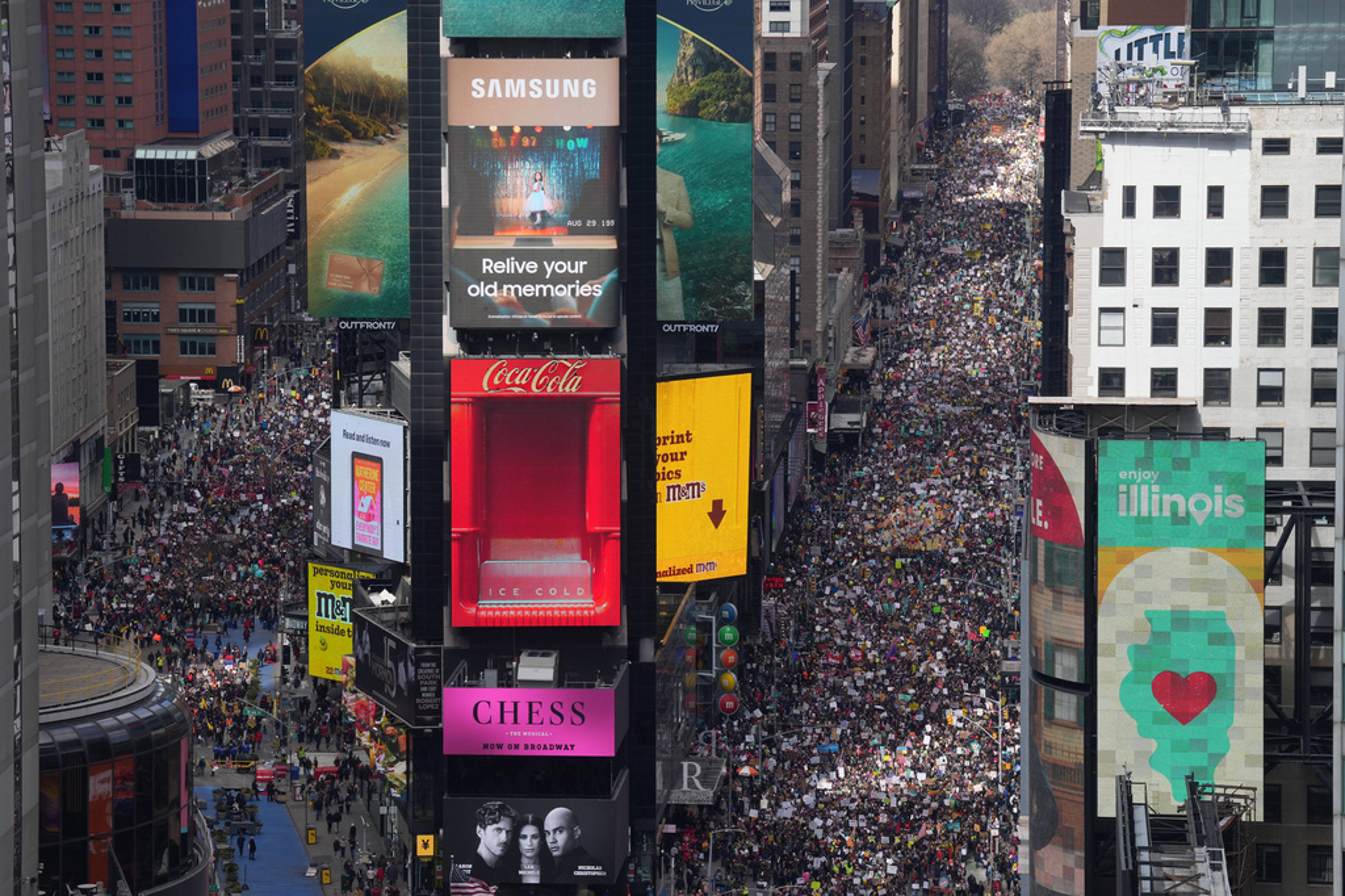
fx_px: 5042
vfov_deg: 10.2
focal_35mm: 135
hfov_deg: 15.2
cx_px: 672
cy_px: 448
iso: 500
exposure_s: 1/500
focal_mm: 135
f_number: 10
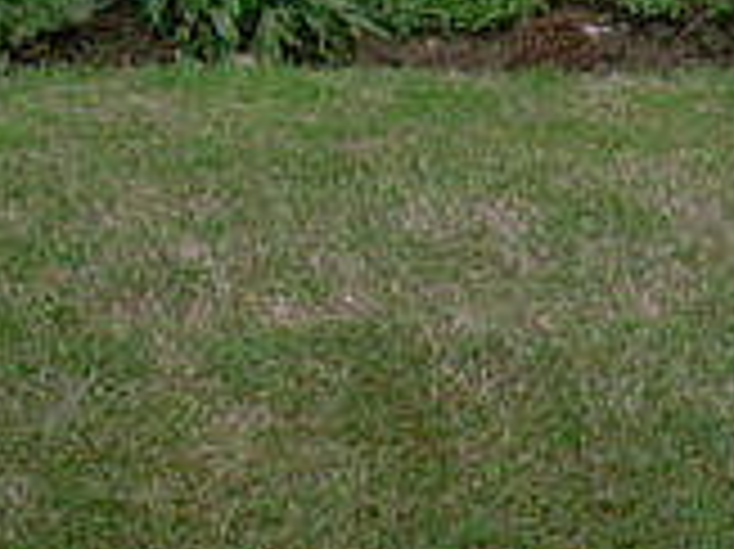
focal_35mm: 166
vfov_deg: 8.9
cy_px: 441
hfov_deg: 11.3
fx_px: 3517
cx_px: 1162
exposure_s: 1/192
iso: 70
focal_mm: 6.7
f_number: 5.8
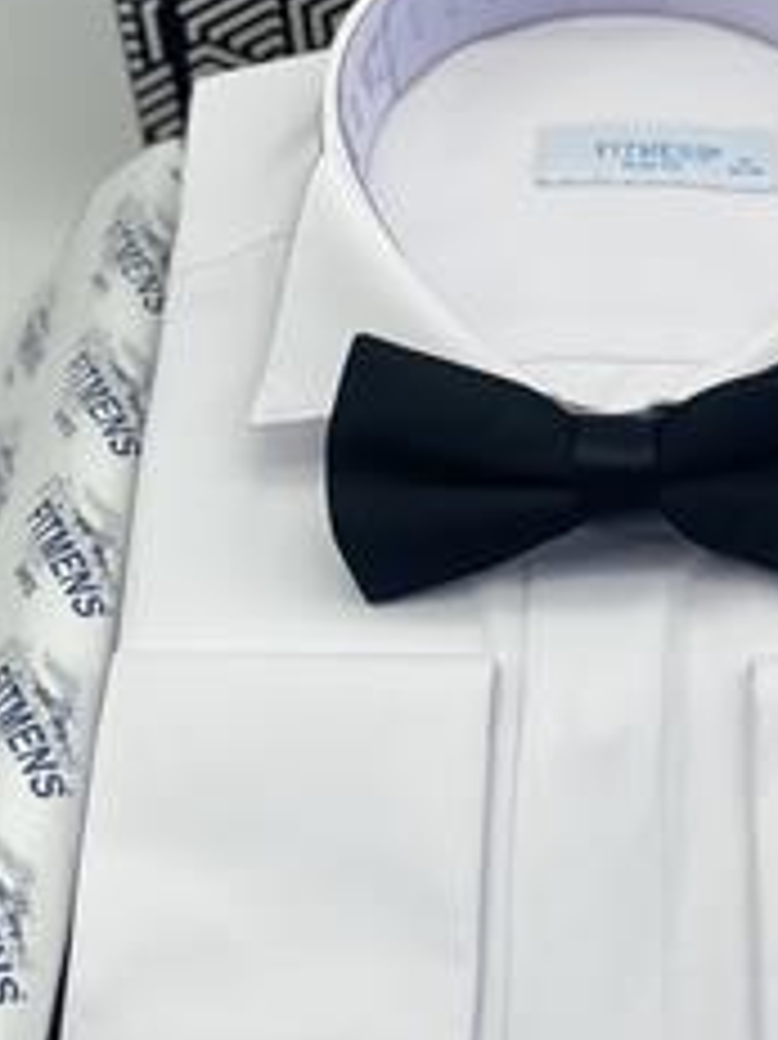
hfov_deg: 15.7
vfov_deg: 21.1
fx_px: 2789
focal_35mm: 93
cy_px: 574
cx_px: 675
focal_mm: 6
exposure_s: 1/266
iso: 32
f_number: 2
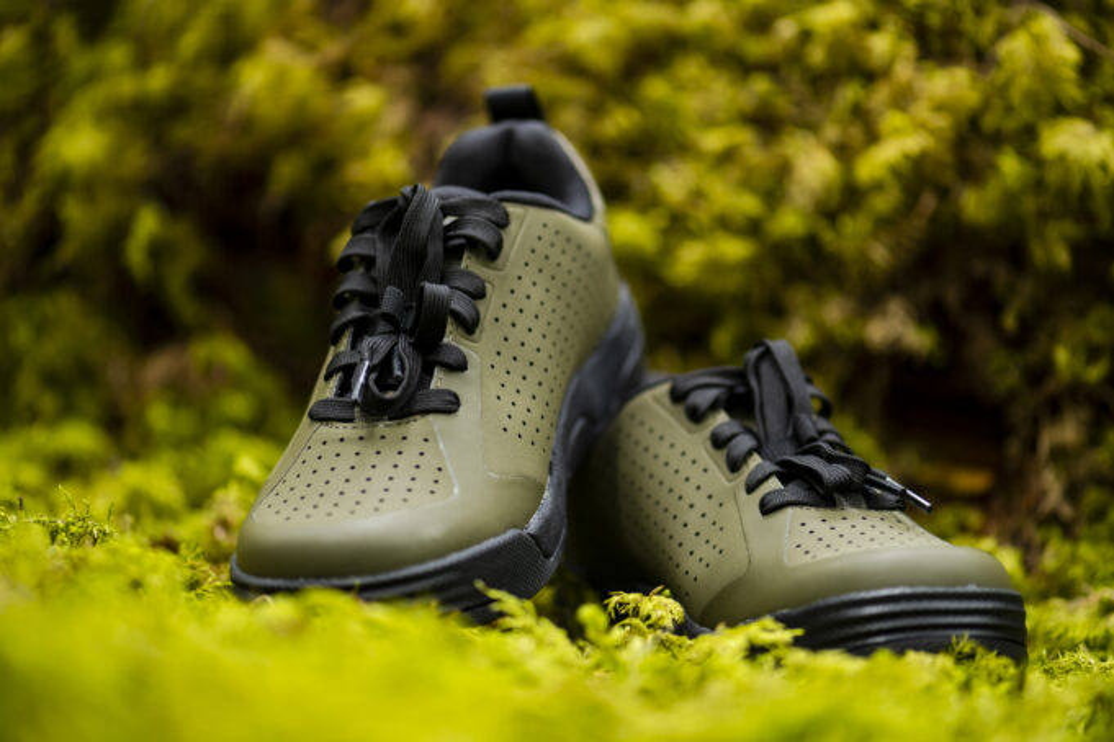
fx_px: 3249
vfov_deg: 13.0
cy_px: 371
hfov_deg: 19.5
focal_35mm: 105
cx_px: 557
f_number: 3
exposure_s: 1/125
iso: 400
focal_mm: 105
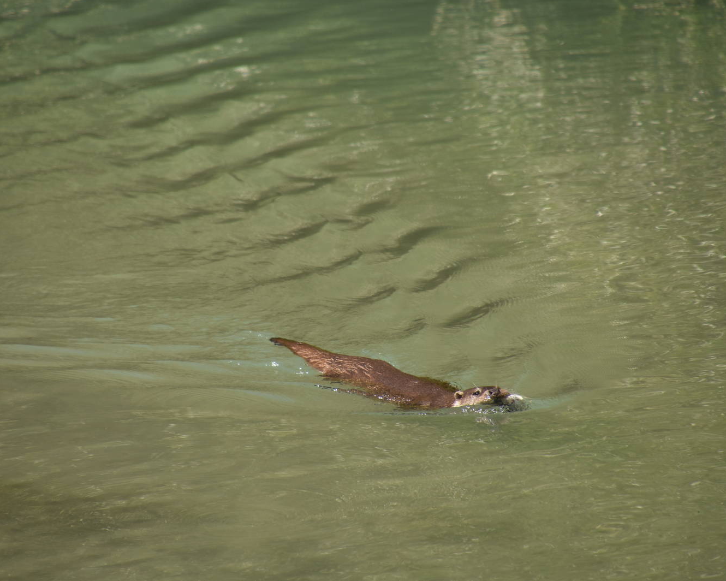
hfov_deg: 3.8
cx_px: 357
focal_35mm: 508
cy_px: 290
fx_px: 10915
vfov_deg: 3.0
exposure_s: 1/1250
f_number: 6.3
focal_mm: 300
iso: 320
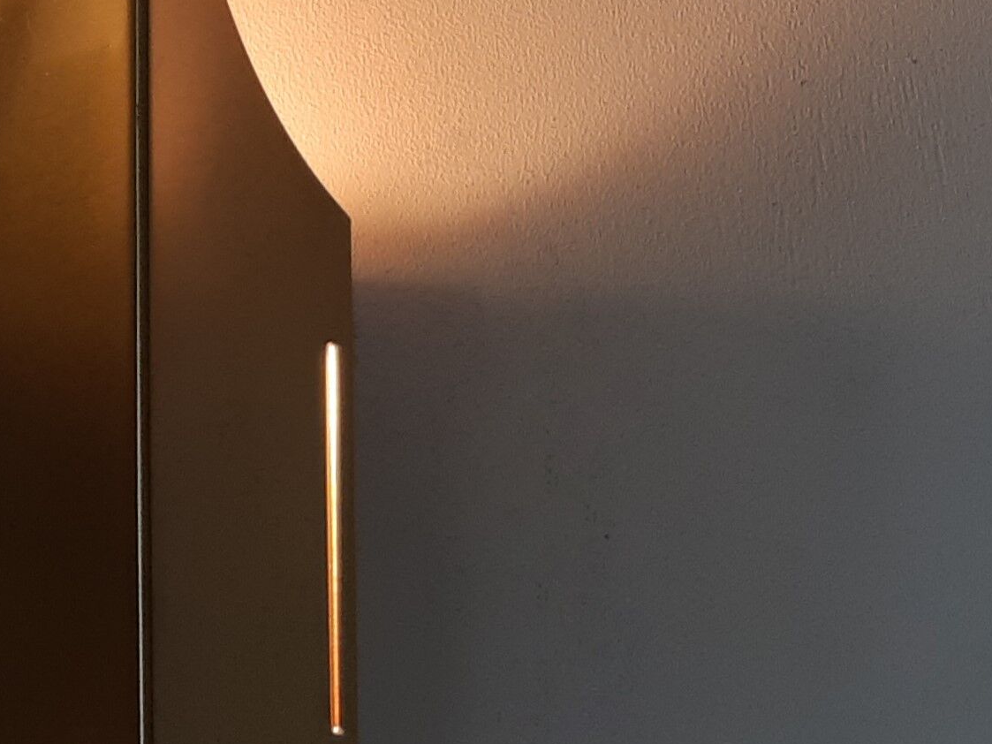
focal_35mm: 98
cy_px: 419
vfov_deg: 15.1
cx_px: -526
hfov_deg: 17.8
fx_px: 2808
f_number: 1.7
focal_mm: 3.93
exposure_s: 1/113
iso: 40
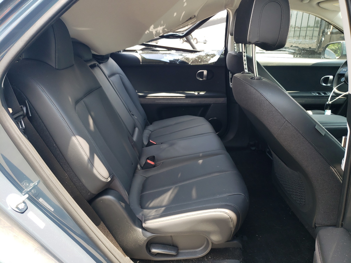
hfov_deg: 67.3
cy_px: 132
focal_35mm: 26
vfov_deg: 53.1
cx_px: 176
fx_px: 264
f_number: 1.5
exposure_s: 1/217
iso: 50
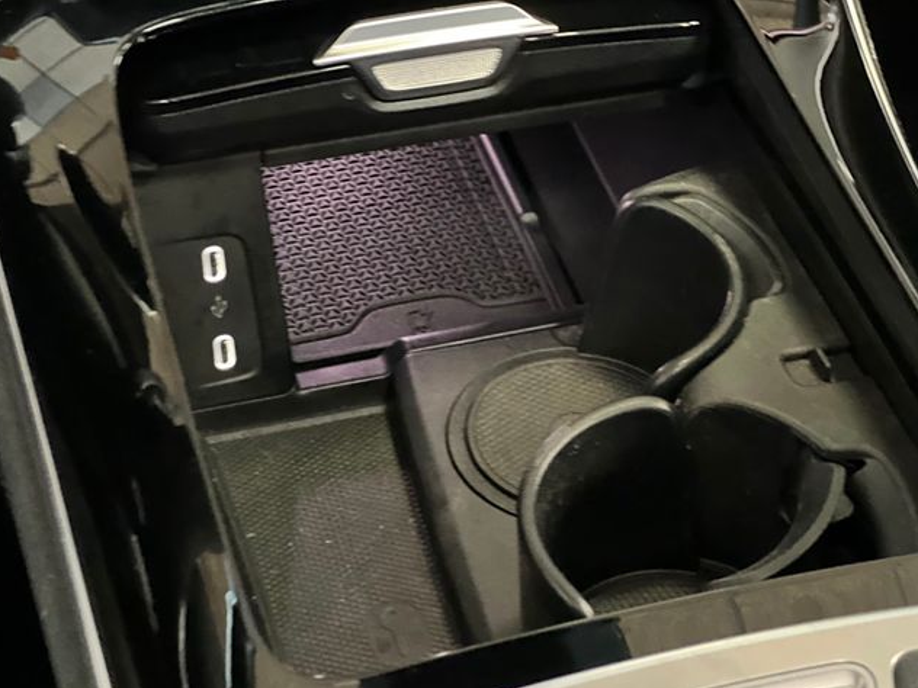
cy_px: 347
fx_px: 2069
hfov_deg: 25.0
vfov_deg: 18.9
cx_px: 456
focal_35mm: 78
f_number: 2.8
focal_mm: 9
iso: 2000
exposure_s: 1/15
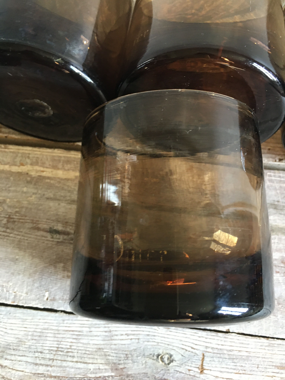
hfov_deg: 48.2
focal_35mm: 29
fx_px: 318
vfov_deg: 61.7
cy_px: 190
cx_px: 142
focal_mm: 4.15
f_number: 2.2
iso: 200
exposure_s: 1/33
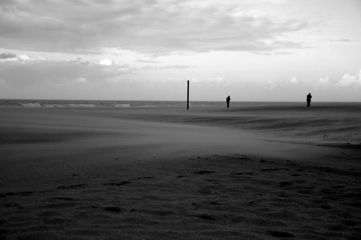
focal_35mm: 63
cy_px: 120
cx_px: 180
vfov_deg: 21.5
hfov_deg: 31.9
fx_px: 631
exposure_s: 1/100
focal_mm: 42
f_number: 4.8
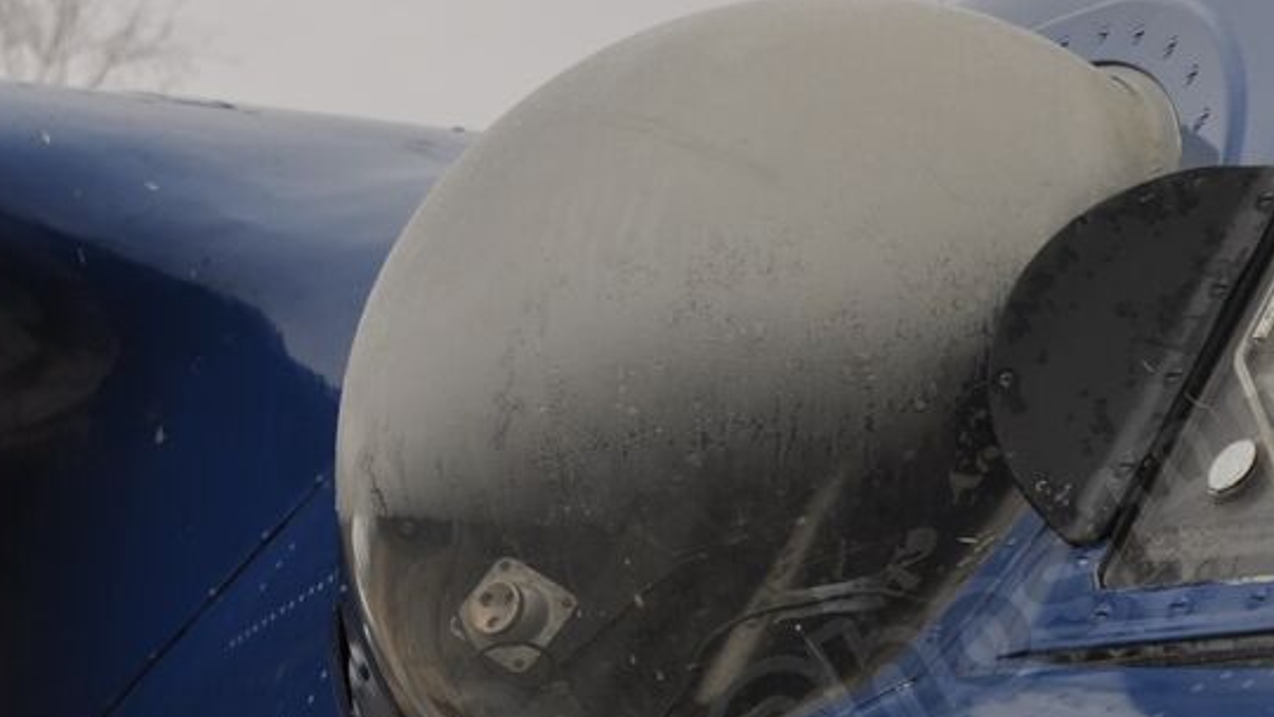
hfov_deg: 11.5
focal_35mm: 186
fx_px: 6285
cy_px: 283
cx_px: 1106
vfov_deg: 6.5
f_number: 5.6
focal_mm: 50
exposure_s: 1/160
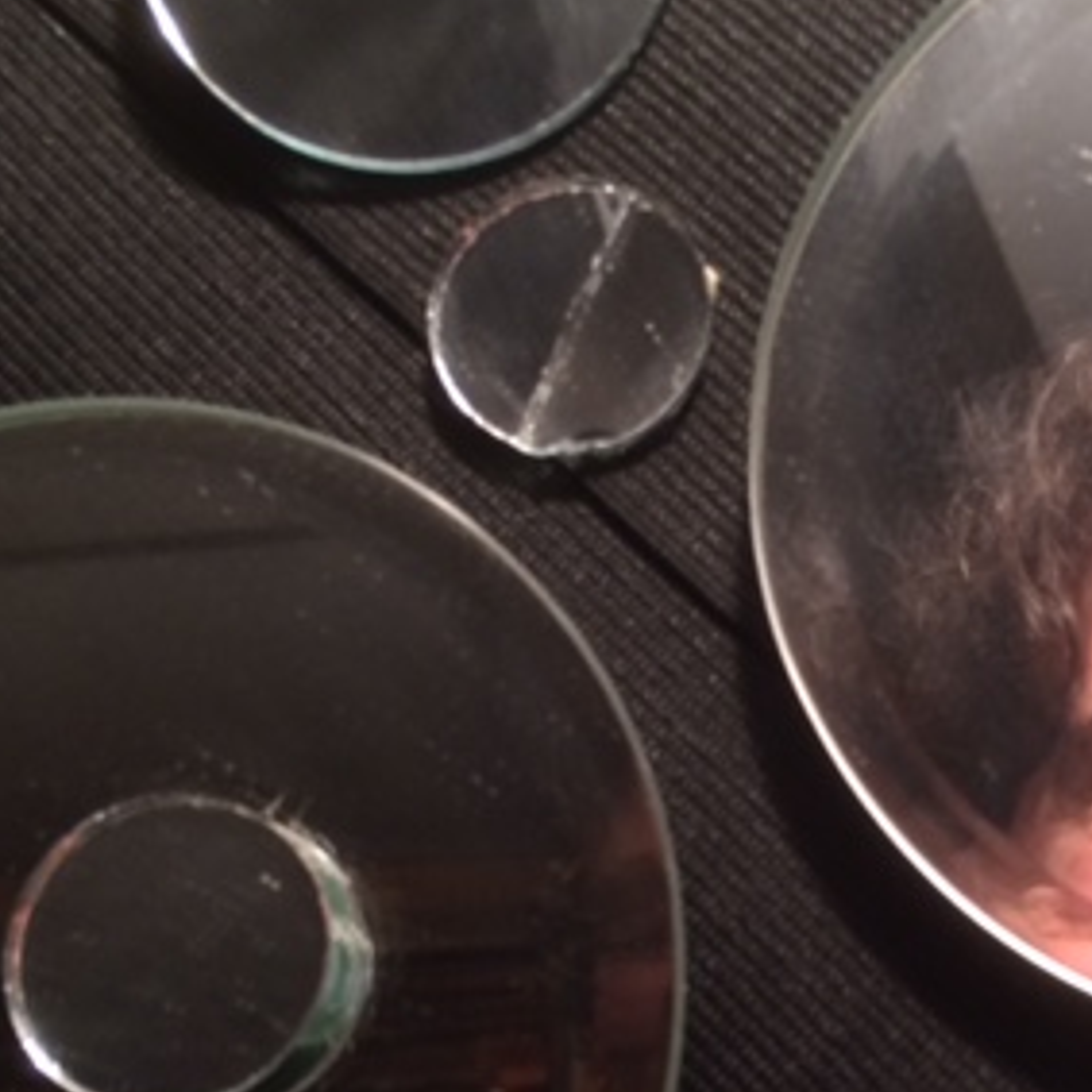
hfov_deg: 28.8
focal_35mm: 58
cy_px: 880
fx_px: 2070
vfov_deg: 28.9
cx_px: 907
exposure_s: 1/30
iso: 80
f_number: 2.2
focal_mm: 4.15
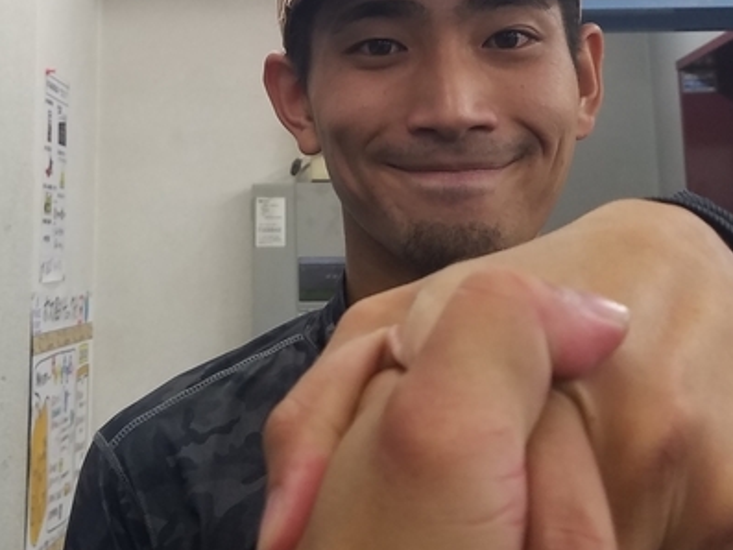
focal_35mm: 67
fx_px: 1419
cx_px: 279
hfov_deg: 28.9
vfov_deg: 21.1
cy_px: -24
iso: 100
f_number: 1.7
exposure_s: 1/50
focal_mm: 4.2
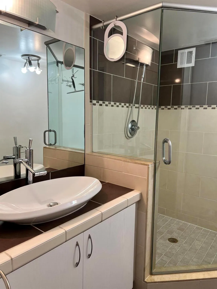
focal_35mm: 26
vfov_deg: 67.3
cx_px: 108
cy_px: 144
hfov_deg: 53.1
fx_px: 217
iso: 64
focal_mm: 5.7
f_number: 1.5
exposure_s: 1/120
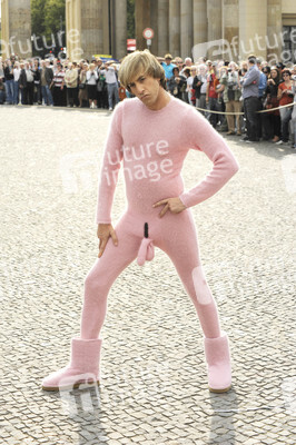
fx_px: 865
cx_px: 148
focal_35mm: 70
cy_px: 222
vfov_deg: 28.9
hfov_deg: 19.4
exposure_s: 1/400
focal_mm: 70
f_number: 9
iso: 250
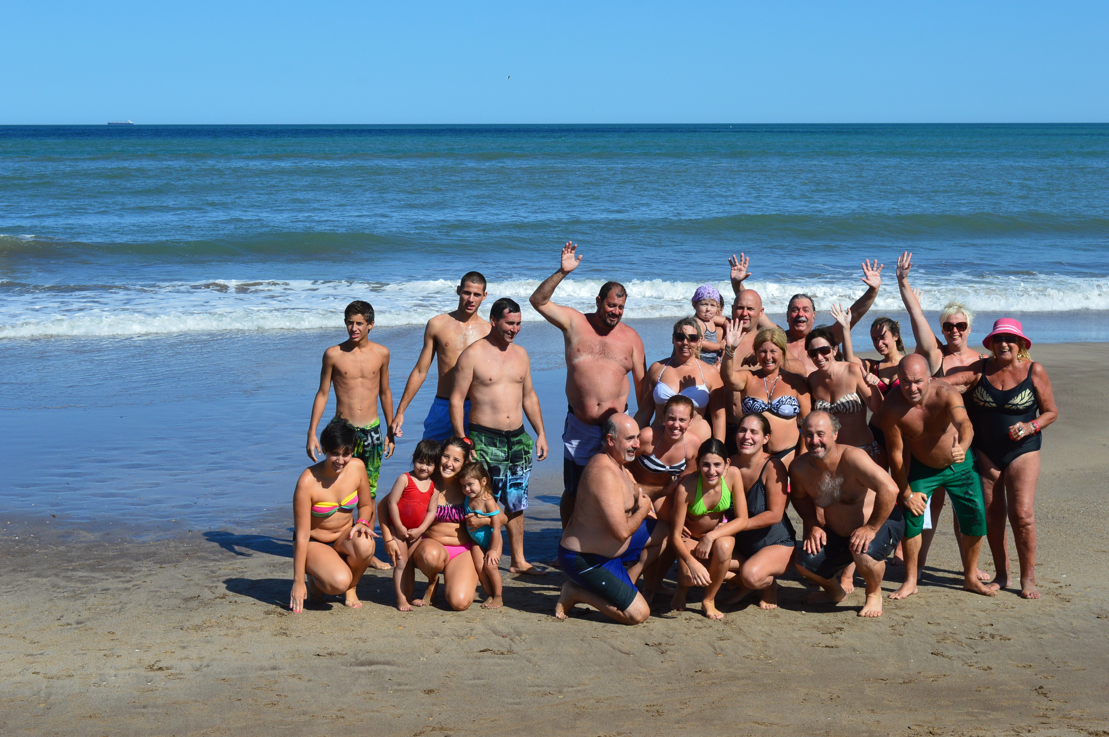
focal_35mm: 60
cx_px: 554
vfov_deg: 22.6
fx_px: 1847
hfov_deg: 33.4
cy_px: 368
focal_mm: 40
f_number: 11
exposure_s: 1/500
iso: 280
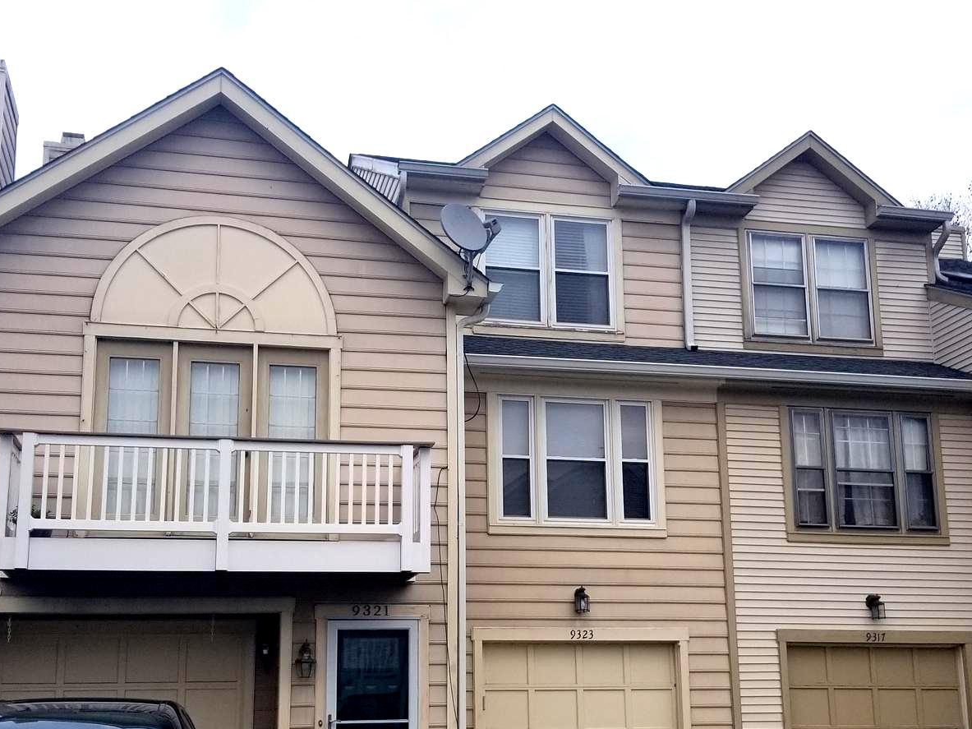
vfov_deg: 31.9
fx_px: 1263
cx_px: 532
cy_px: 486
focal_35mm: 45
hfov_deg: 42.0
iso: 50
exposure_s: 1/528
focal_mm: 4.25
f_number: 1.7
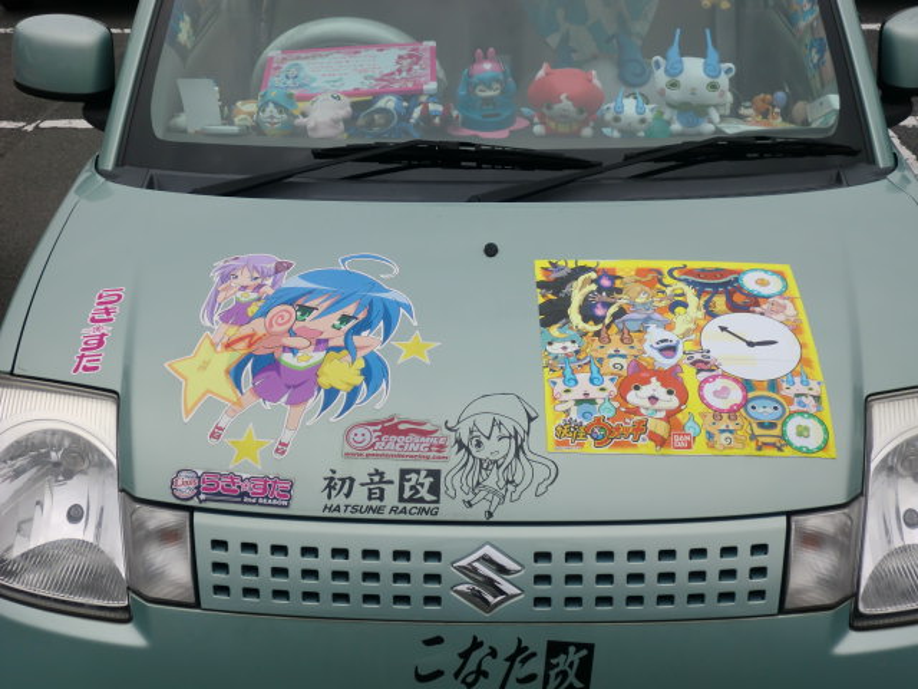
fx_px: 1352
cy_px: 344
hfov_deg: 37.5
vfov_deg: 28.6
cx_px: 459
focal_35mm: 51
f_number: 3.8
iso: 64
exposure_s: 1/640
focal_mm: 9.4
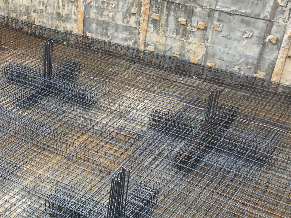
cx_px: 45
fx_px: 496
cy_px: 145
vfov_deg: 24.7
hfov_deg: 31.6
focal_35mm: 59
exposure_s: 1/233
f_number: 2.2
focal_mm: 4.15
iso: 32
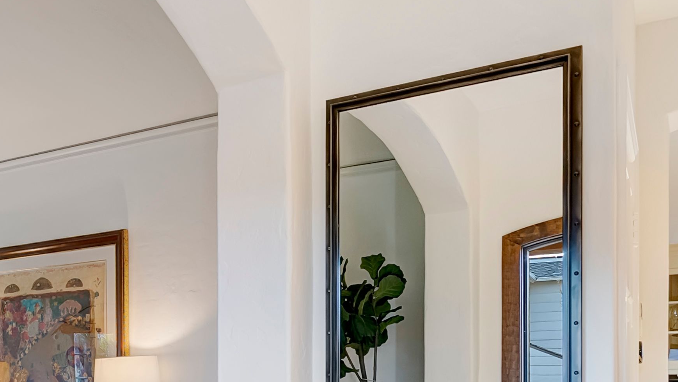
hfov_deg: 47.8
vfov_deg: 27.3
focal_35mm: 41
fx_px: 737
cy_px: 387
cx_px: 182
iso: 800
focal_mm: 16
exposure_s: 1/80
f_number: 8
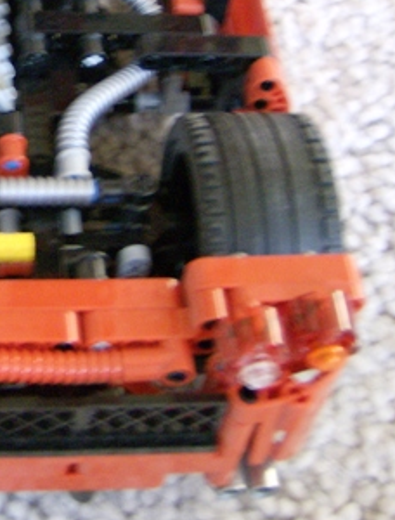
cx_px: -61
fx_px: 1267
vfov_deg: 22.5
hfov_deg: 17.0
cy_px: 33
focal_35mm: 84
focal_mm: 6
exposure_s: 1/8
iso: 200
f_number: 2.8
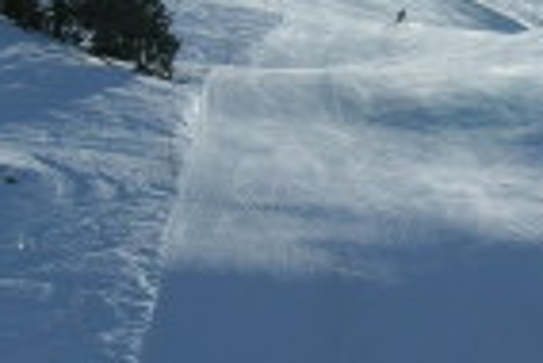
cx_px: 417
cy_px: 75
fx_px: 1797
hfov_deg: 17.1
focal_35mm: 119
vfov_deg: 11.5
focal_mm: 5.7
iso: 50
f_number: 4.9
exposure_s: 1/1385
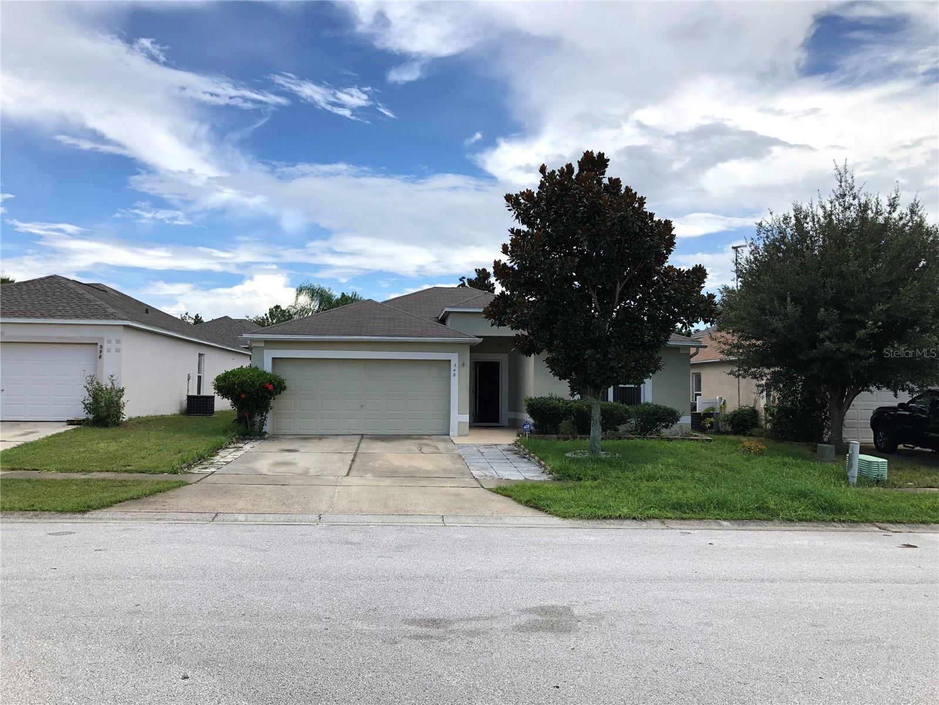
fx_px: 760
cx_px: 470
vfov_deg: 49.7
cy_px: 352
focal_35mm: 28
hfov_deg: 63.4
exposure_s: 1/1230
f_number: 1.8
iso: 20
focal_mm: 3.99
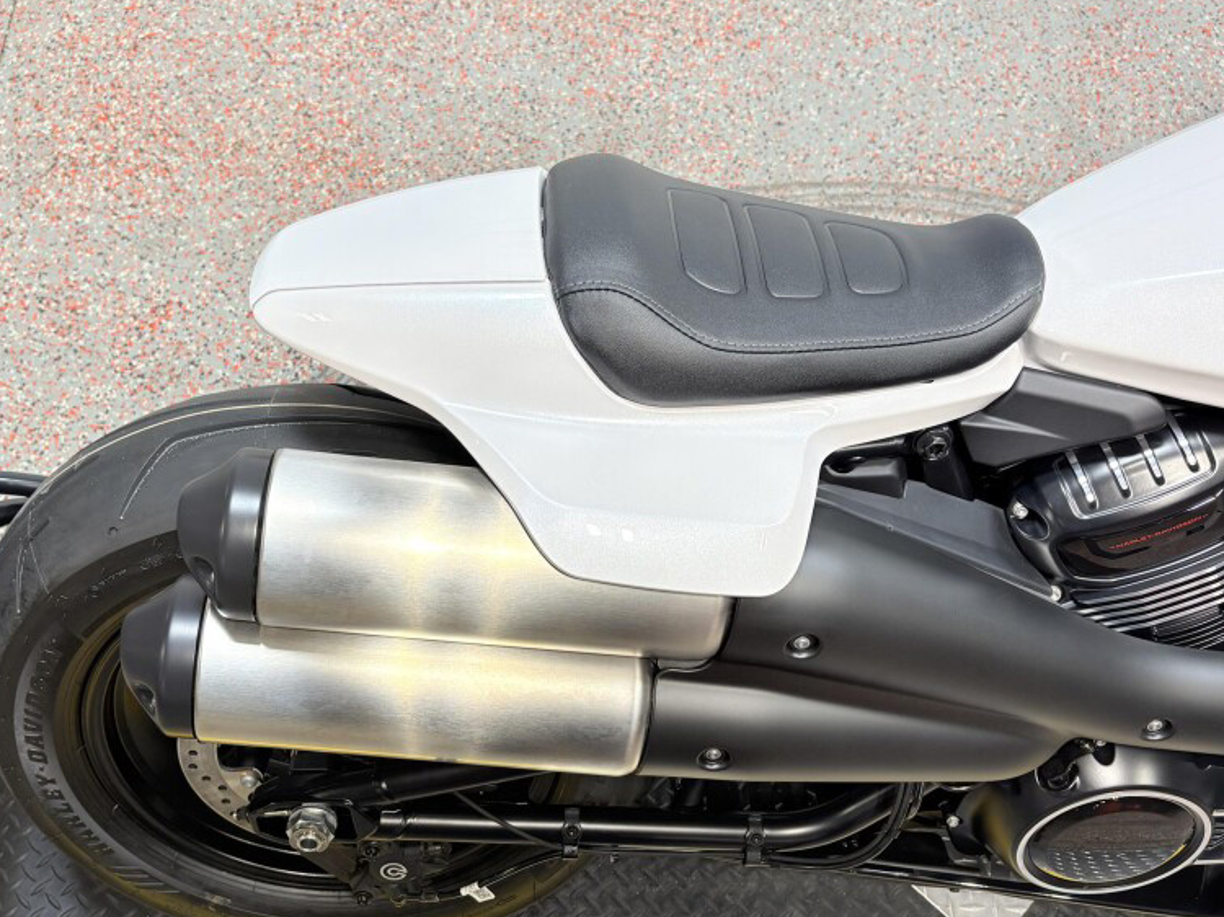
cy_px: 503
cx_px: 541
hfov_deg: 50.0
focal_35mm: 37
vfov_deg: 38.6
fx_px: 1308
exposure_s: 1/129
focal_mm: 5.96
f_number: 1.6
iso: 32
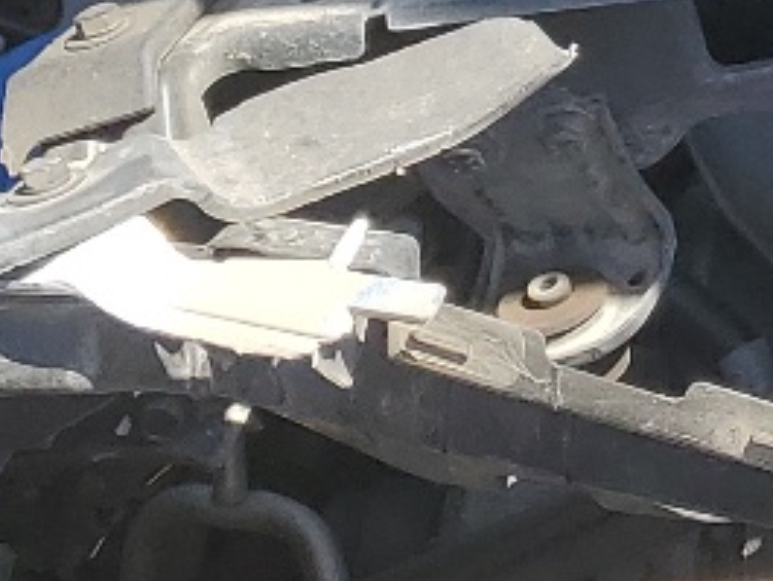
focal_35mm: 157
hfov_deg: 11.3
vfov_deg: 8.7
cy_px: -718
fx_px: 3508
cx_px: 1564
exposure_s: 1/909
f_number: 1.5
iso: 50
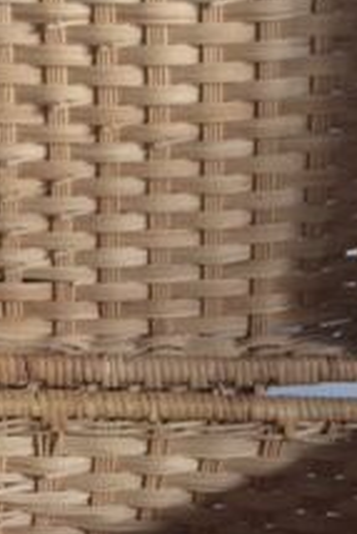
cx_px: 27
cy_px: 422
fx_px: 1336
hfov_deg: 15.0
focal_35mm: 90
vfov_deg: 22.3
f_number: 2.2
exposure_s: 1/50
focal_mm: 4.15
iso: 50
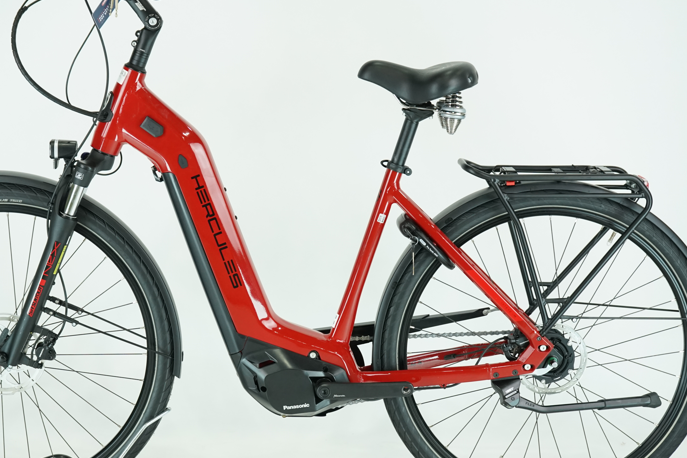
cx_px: 279
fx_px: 1527
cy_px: 244
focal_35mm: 80
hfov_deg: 25.3
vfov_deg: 17.1
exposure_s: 1/200
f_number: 5.6
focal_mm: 59
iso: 1600
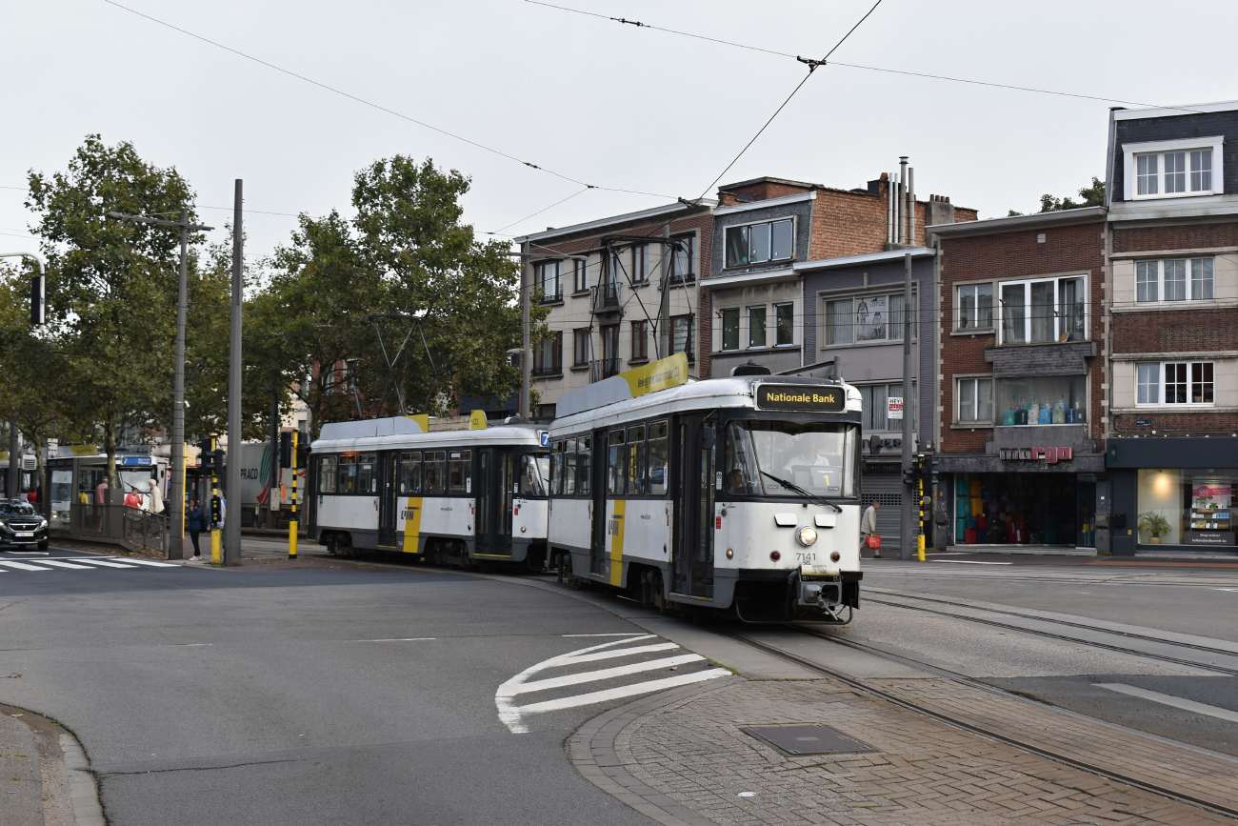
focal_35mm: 51
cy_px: 413
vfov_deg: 26.5
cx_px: 619
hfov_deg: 38.9
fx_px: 1754
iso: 360
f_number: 8
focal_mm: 34
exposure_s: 1/250
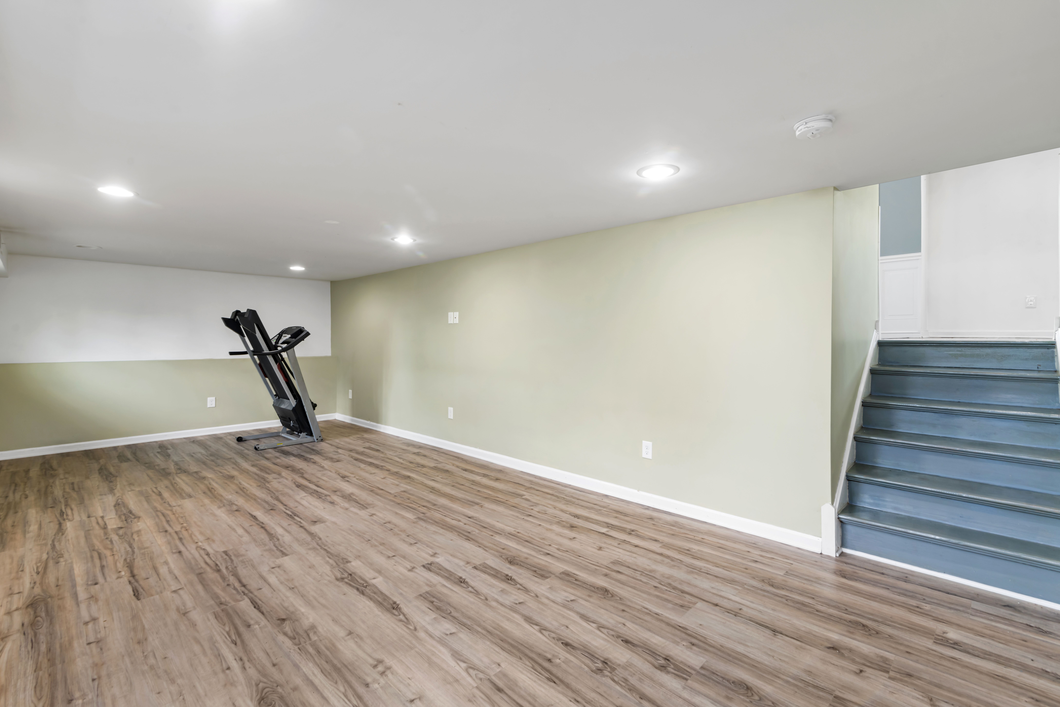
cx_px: 530
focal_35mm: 16
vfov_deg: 73.7
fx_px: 471
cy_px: 354
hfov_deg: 96.7
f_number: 9
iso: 320
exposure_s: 1
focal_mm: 16
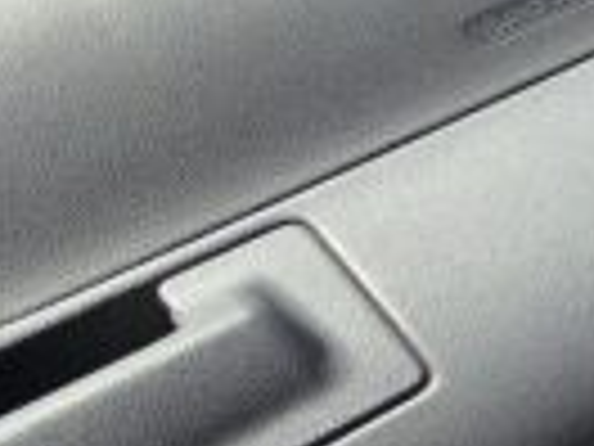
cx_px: 1786
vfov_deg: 17.6
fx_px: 1356
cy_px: -113
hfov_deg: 11.5
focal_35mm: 79
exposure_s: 1/553
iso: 50
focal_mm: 2.2
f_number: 2.2
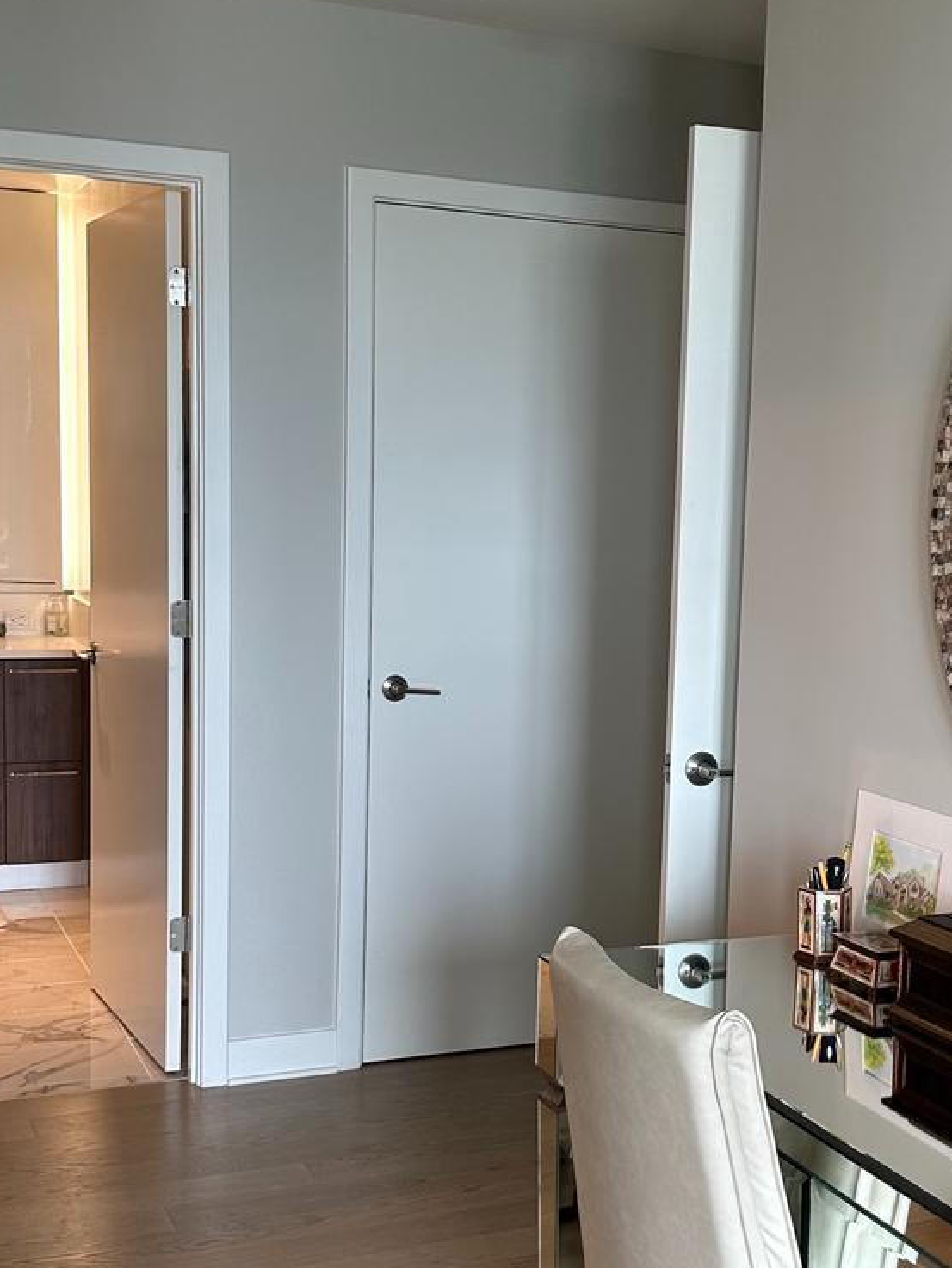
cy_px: 704
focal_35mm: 50
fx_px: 1833
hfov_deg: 28.8
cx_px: 673
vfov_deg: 38.1
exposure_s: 1/60
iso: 125
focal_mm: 6.86
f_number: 1.78
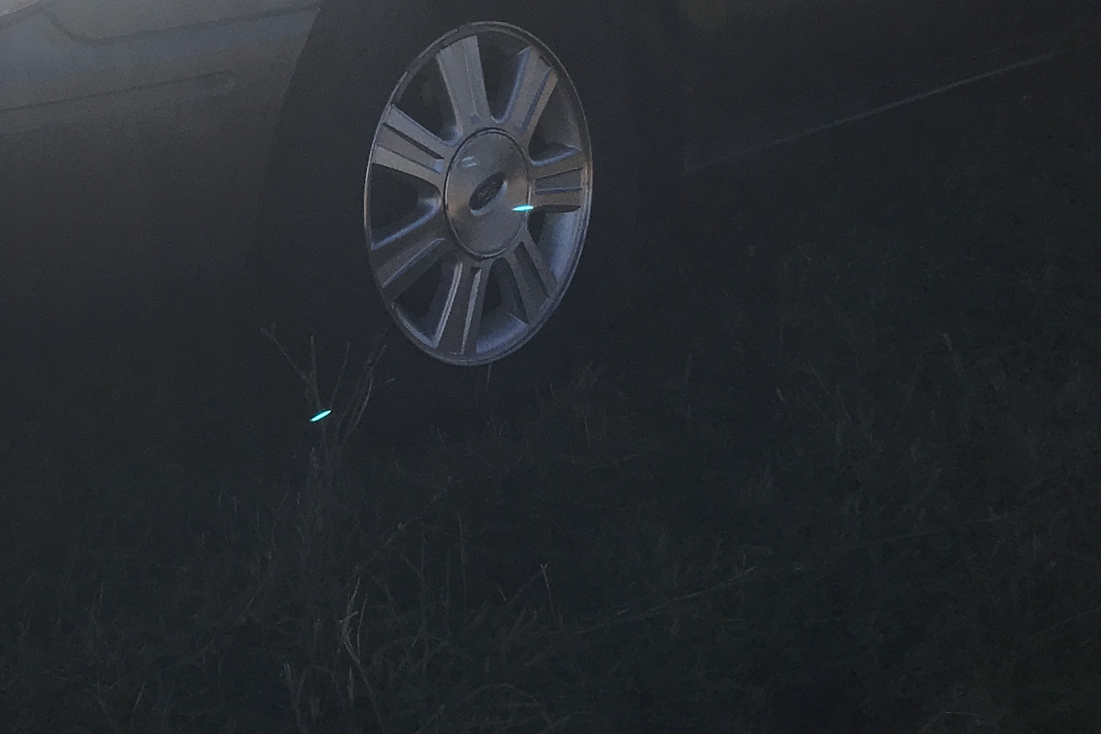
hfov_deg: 28.0
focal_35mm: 71
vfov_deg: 18.7
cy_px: -11
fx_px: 2171
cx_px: 246
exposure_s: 1/7407
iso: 25
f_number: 1.8
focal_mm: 3.99
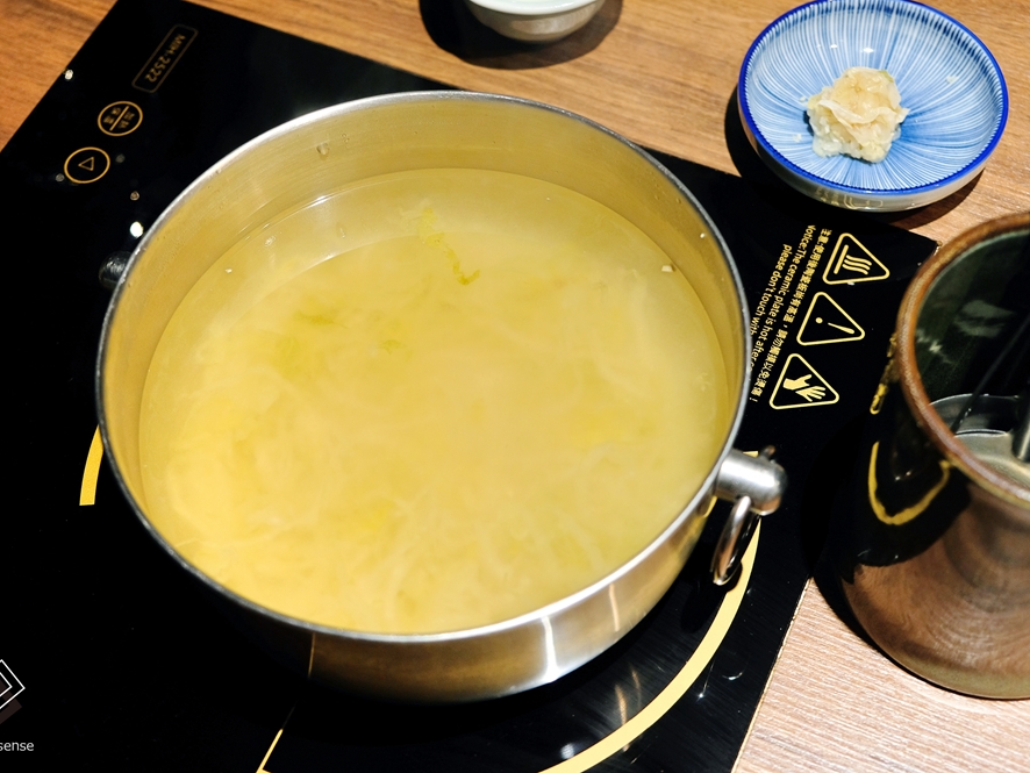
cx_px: 487
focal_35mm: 51
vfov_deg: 28.6
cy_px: 386
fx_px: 1518
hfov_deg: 37.5
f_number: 3.6
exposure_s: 1/75
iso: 400
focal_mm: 31.5
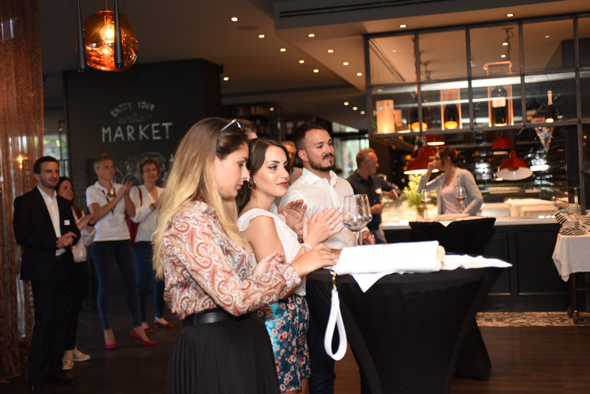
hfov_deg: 39.6
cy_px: 197
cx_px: 295
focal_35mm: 50
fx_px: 820
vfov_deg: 27.0
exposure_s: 1/80
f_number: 2.8
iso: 500
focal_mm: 50
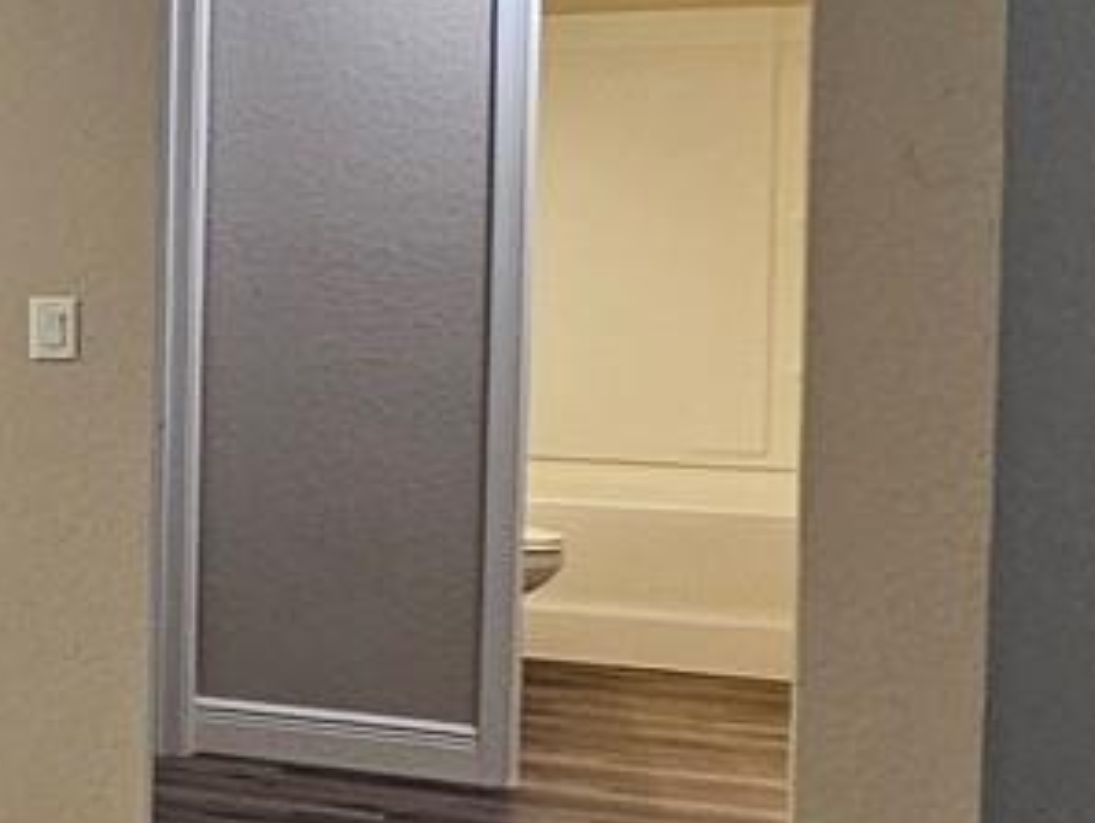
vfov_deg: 20.9
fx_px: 2215
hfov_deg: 15.6
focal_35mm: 70
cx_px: -1475
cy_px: 247
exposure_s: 1/60
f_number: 2.2
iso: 250
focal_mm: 2.2
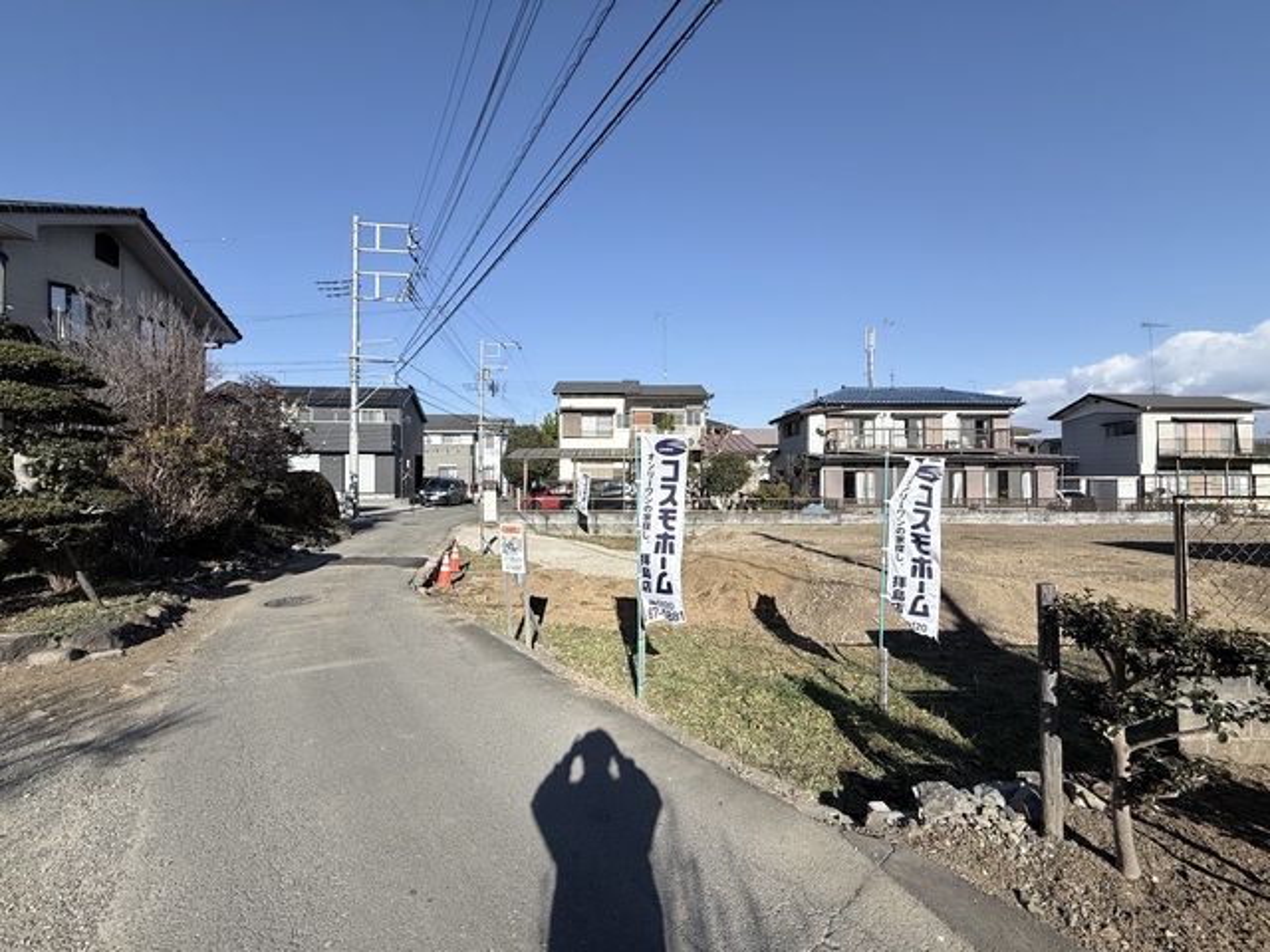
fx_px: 514
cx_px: 635
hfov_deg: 102.1
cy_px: 476
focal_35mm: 14
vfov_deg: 85.7
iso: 50
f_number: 2.2
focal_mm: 2.22
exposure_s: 1/3289
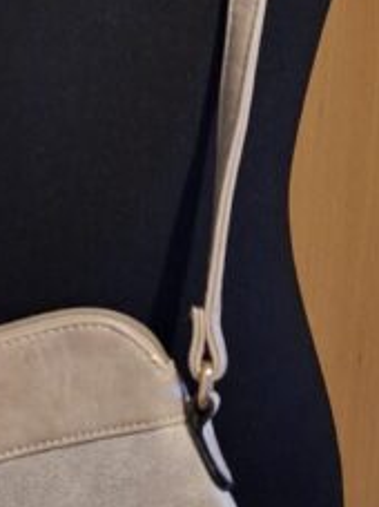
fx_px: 1184
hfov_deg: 17.8
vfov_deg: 23.7
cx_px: 0
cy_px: 83
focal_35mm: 81
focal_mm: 5.54
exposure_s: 1/20
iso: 800
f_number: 1.8
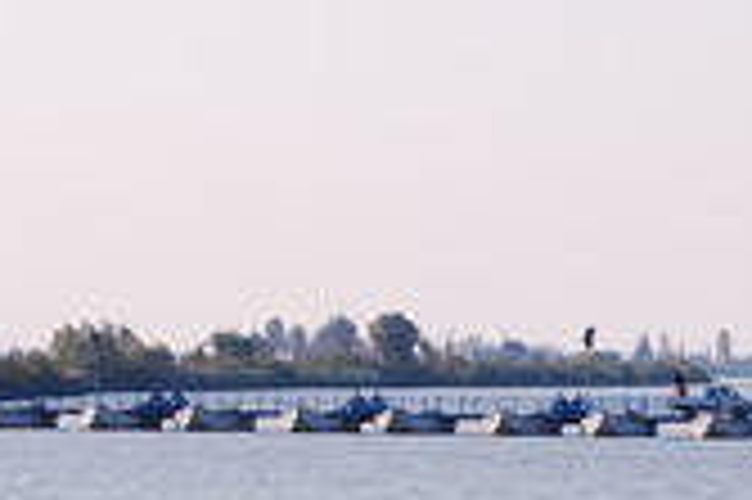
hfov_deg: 6.5
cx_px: 752
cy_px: 387
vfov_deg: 4.4
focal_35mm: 315
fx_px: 6573
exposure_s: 1/640
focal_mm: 70
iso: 200
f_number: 6.3
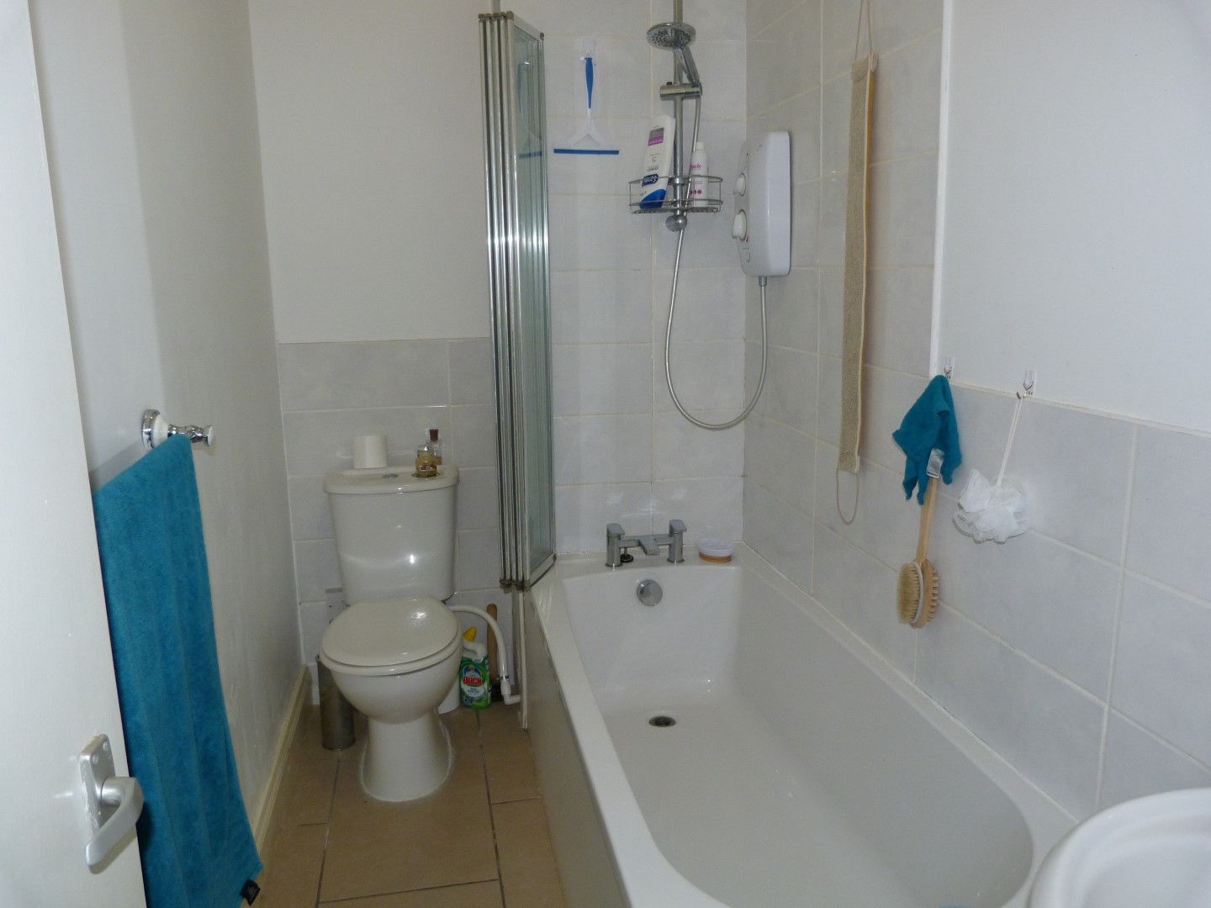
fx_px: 875
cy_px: 454
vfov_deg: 54.9
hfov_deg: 69.4
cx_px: 606
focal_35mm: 25
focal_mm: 4.5
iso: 125
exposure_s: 1/60
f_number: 2.8
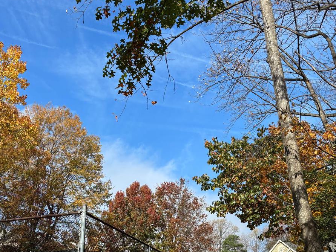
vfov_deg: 33.6
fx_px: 408
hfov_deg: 44.7
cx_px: 150
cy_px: 192
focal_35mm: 42
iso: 50
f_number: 1.6
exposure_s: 1/2242
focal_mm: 5.96
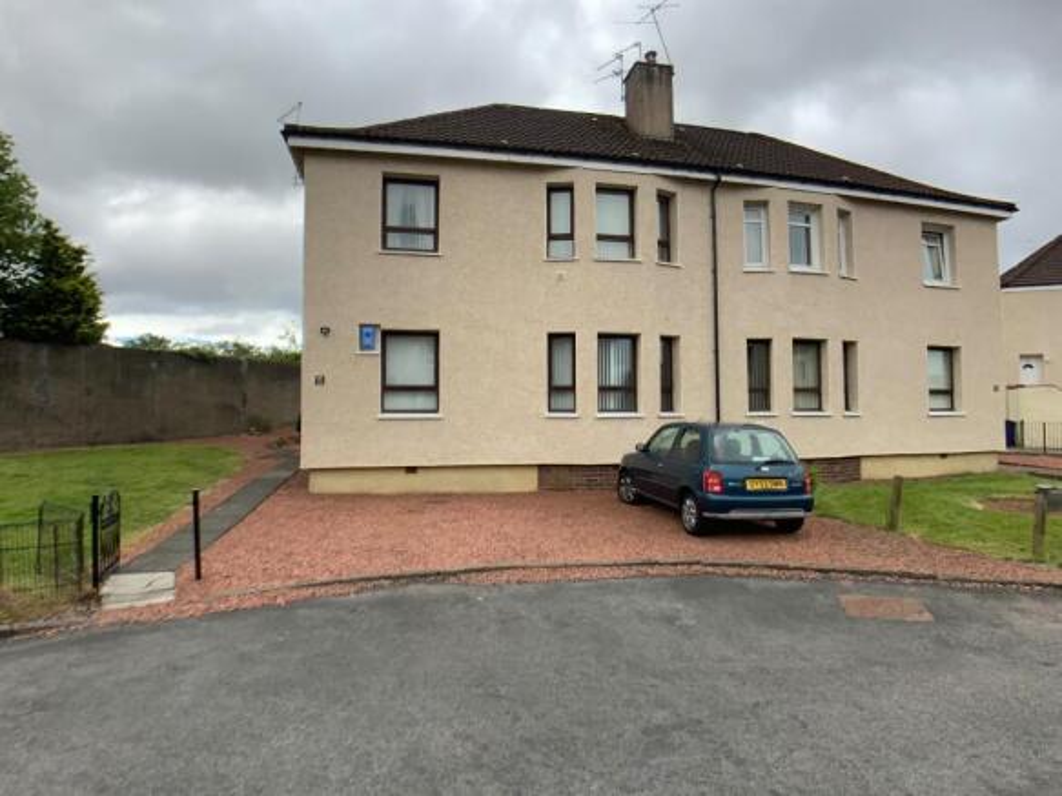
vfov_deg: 48.2
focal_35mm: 29
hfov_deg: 61.7
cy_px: 398
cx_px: 531
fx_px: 890
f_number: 1.8
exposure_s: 1/1451
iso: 16
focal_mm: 3
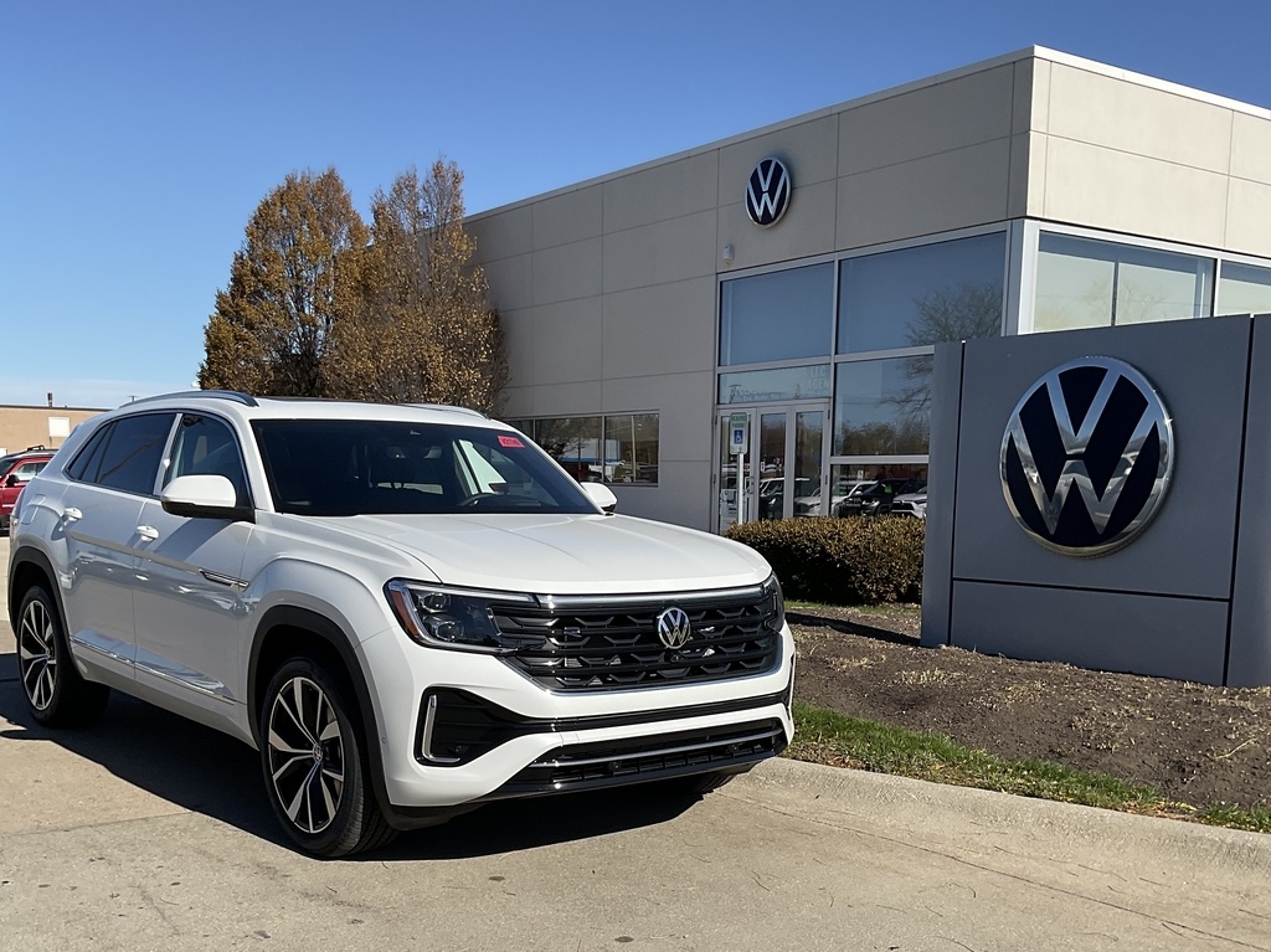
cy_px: 476
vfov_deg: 48.2
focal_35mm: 29
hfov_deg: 61.7
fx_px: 1064
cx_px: 636
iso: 16
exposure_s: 1/2538
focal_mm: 3
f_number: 1.8
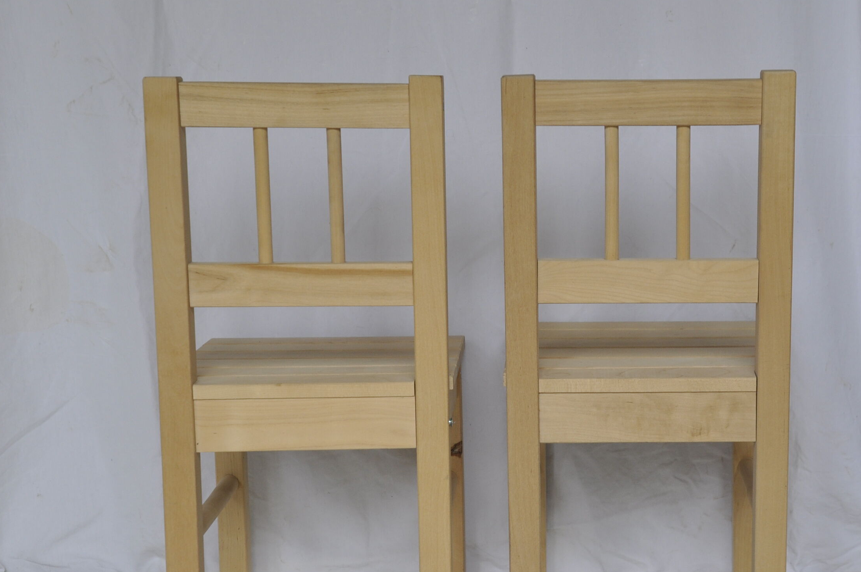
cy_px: 357
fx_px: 1833
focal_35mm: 77
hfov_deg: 26.3
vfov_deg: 17.7
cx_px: 559
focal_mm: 35
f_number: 6.3
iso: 320
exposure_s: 1/160
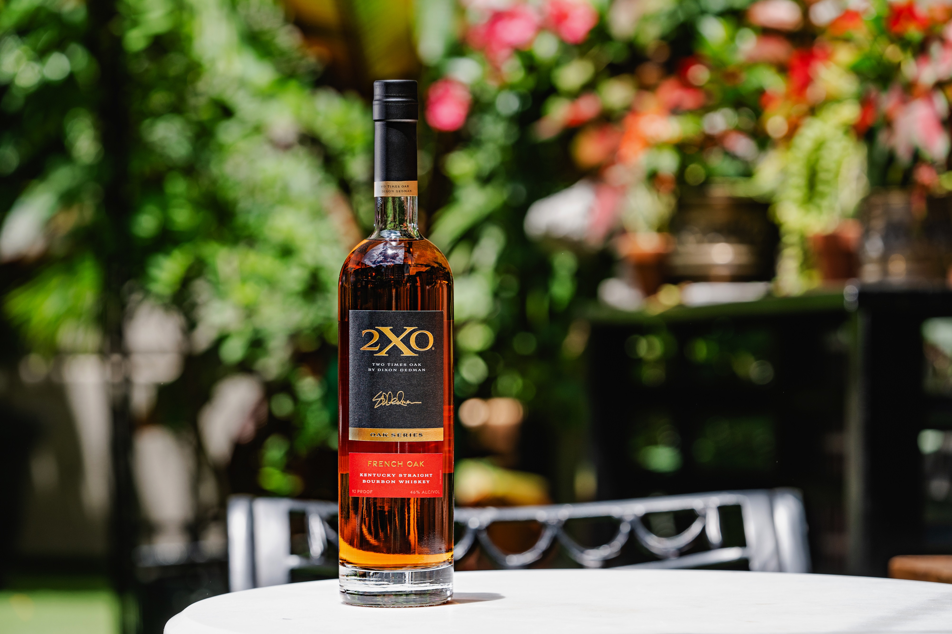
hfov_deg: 15.9
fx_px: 3411
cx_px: 476
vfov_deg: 10.6
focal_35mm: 129
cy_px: 317
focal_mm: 129
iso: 200
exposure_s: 1/500
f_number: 5.6
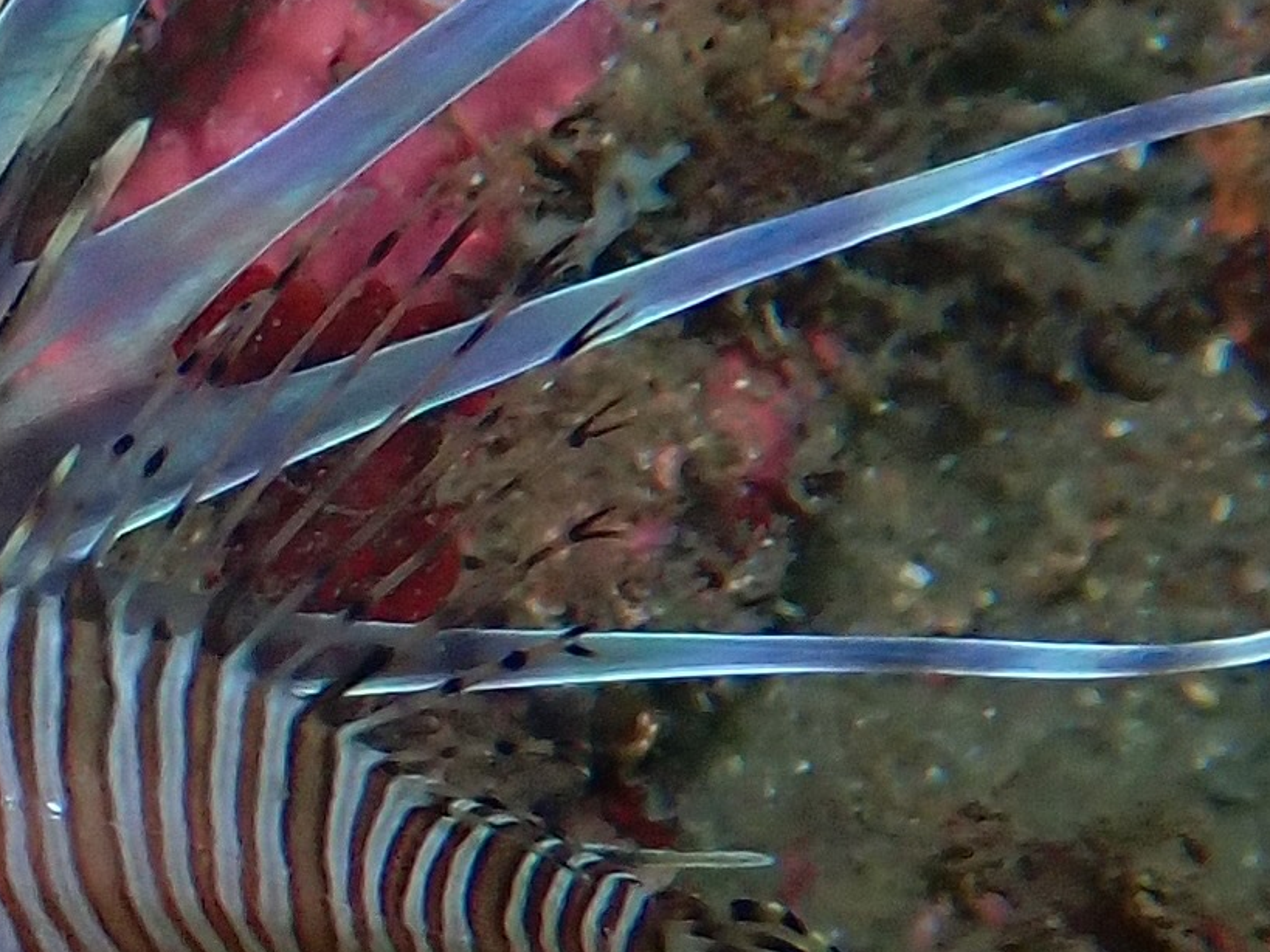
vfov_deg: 6.9
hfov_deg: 8.9
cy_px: 682
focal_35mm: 215
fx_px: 7887
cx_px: -730
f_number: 4
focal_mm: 7.84
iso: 200
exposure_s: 1/80
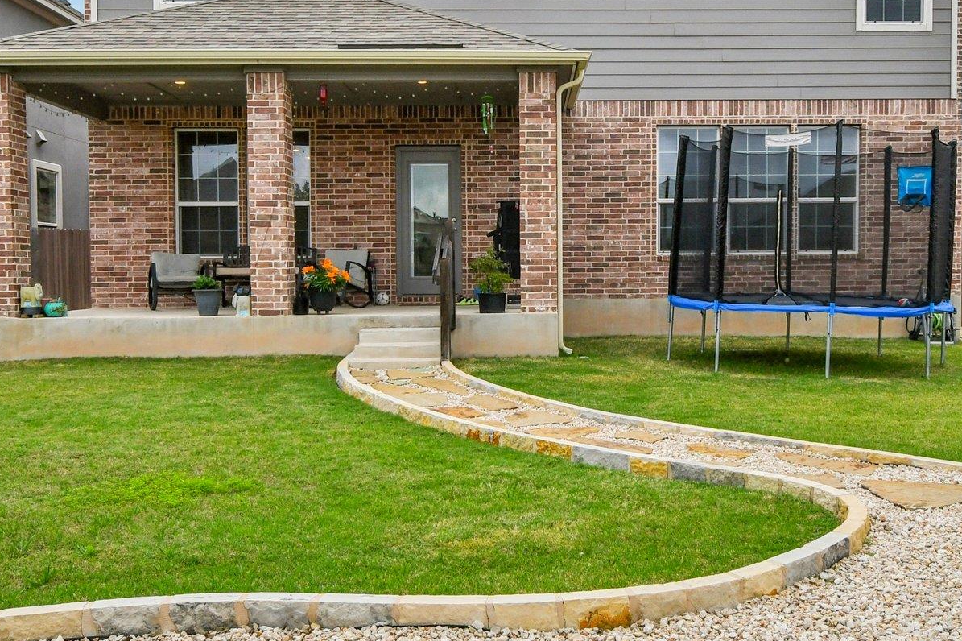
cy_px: 120
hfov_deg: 53.1
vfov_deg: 35.6
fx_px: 962
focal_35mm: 36
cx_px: 529
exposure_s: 1/500
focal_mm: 14
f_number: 8
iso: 400
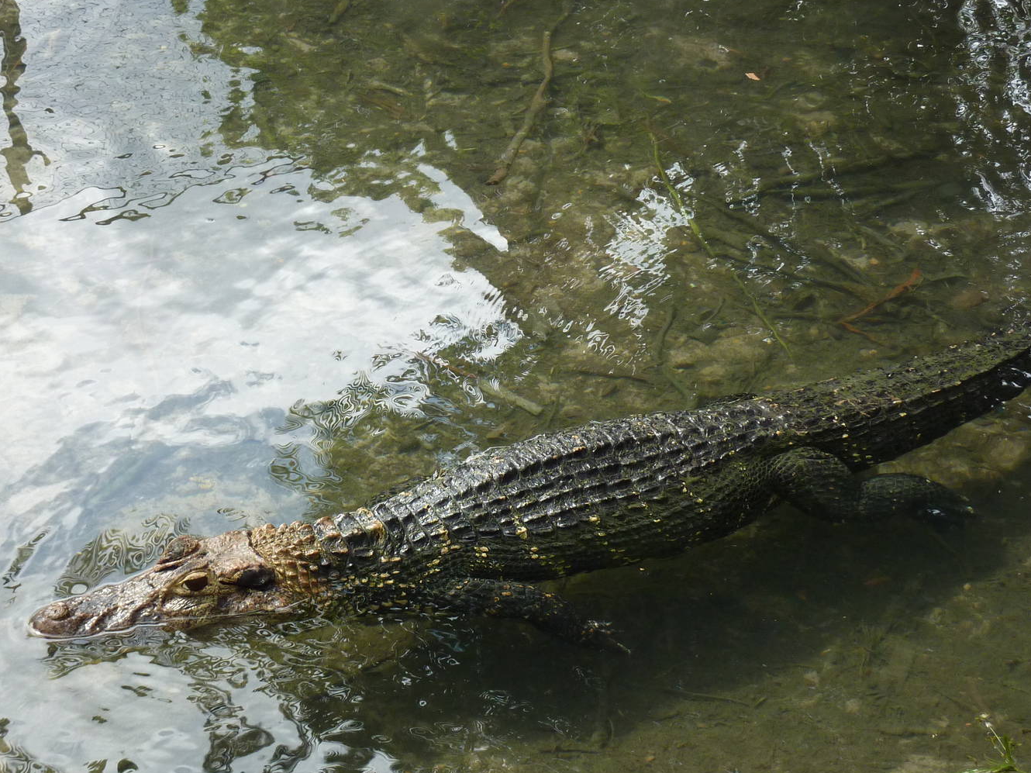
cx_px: 445
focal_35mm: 71
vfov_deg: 20.7
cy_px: 399
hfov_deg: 27.4
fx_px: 2114
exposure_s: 1/320
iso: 160
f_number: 3.9
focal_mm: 9.7
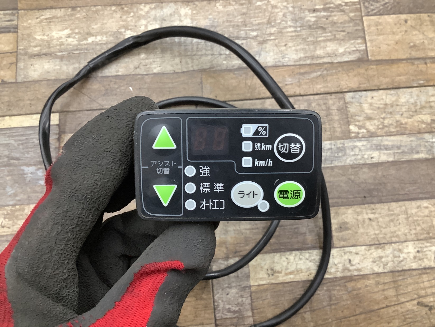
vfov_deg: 45.5
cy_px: 164
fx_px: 390
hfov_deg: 58.3
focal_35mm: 31
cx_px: 218
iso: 200
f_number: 2.4
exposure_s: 1/60
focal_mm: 3.3
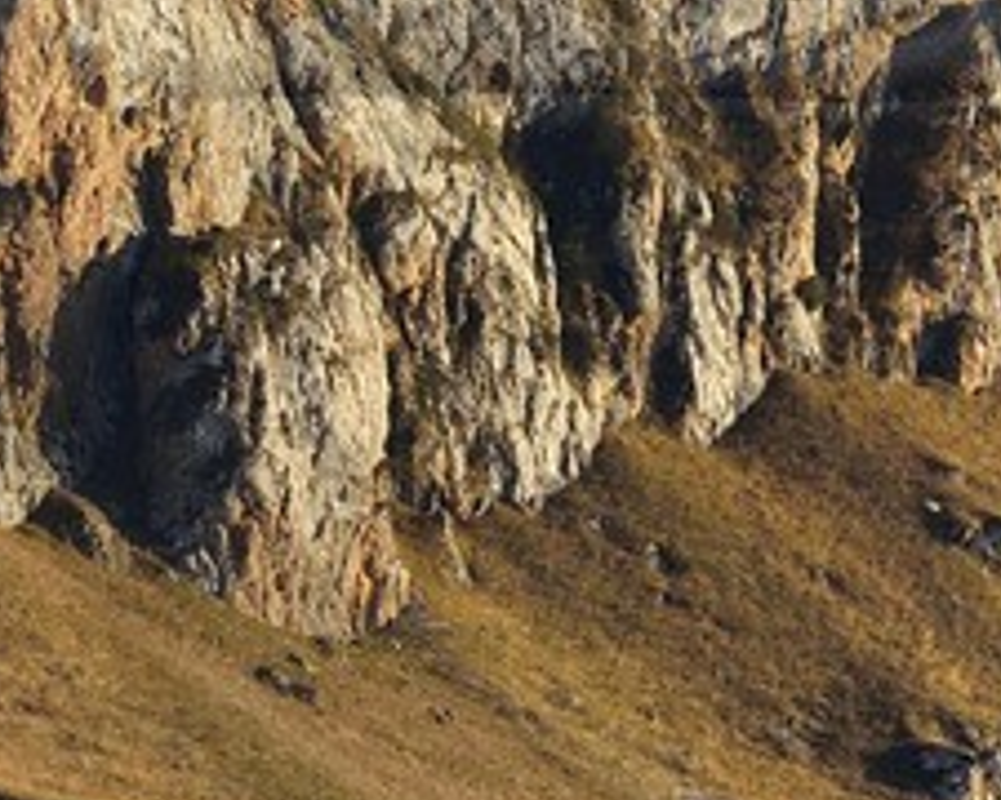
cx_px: 1433
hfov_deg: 1.4
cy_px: -627
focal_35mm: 1335
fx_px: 39550
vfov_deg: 1.2
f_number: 9
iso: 200
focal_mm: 200
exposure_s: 1/200
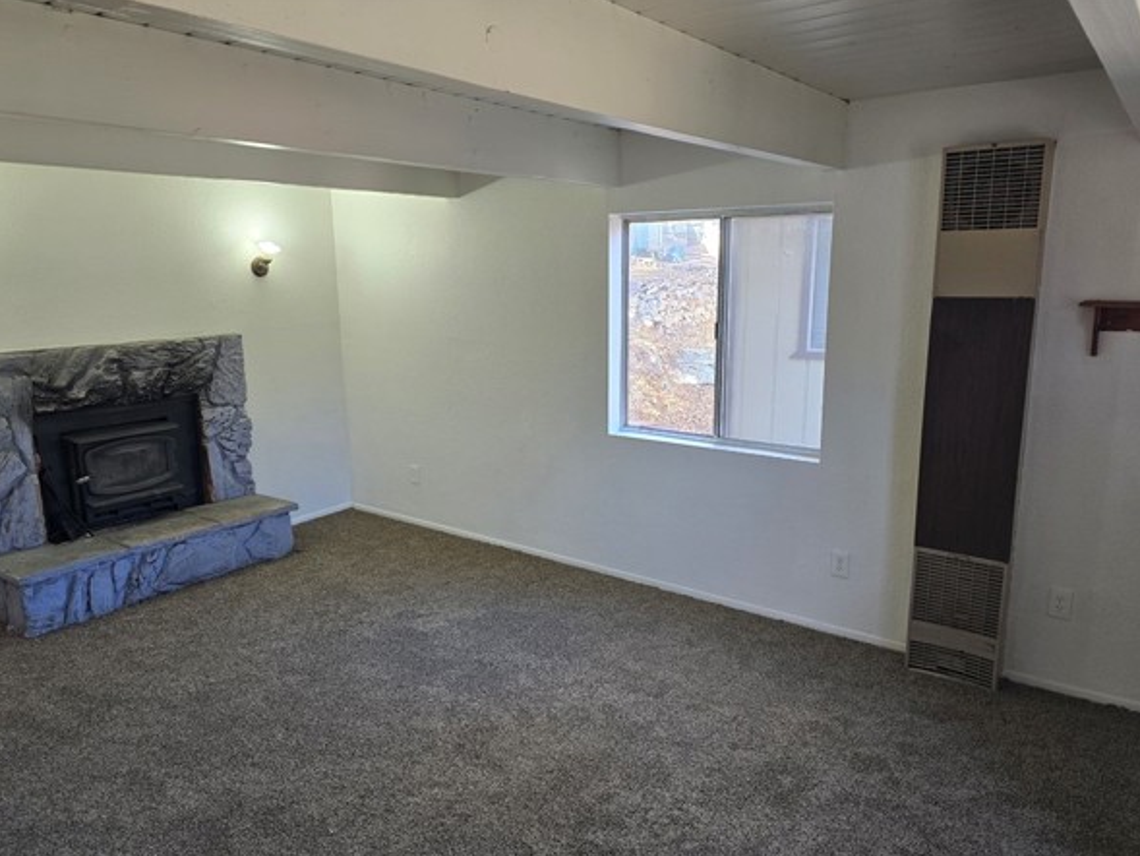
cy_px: 453
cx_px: 538
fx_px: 823
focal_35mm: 25
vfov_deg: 54.9
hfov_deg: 69.3
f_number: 1.7
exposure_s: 1/120
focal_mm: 6.3
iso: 160
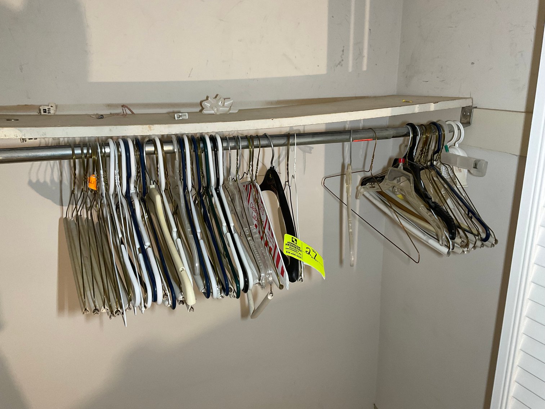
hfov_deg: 61.7
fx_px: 457
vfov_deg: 48.2
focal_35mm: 29
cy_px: 204
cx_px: 272
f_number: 1.8
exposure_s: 1/60
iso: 100
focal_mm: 3
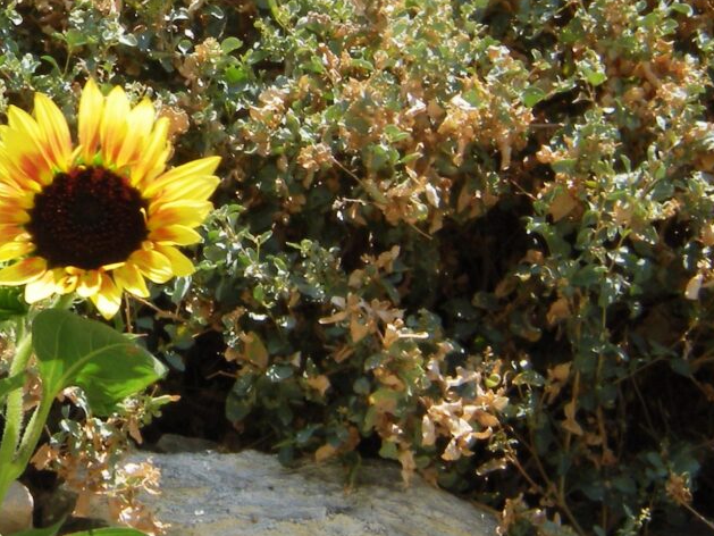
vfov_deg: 5.1
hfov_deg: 6.8
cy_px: 206
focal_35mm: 290
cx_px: 17
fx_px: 5983
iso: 64
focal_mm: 18.9
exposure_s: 1/148
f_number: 8.5
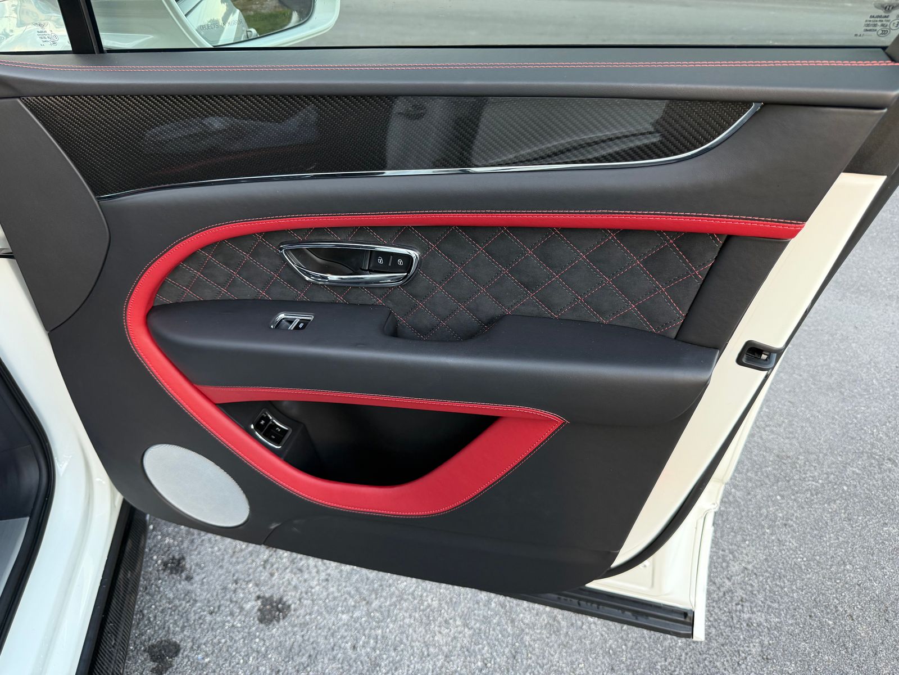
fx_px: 623
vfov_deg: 56.8
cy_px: 338
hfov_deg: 71.6
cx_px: 450
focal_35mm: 24
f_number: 1.78
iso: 200
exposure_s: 1/121
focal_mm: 6.76
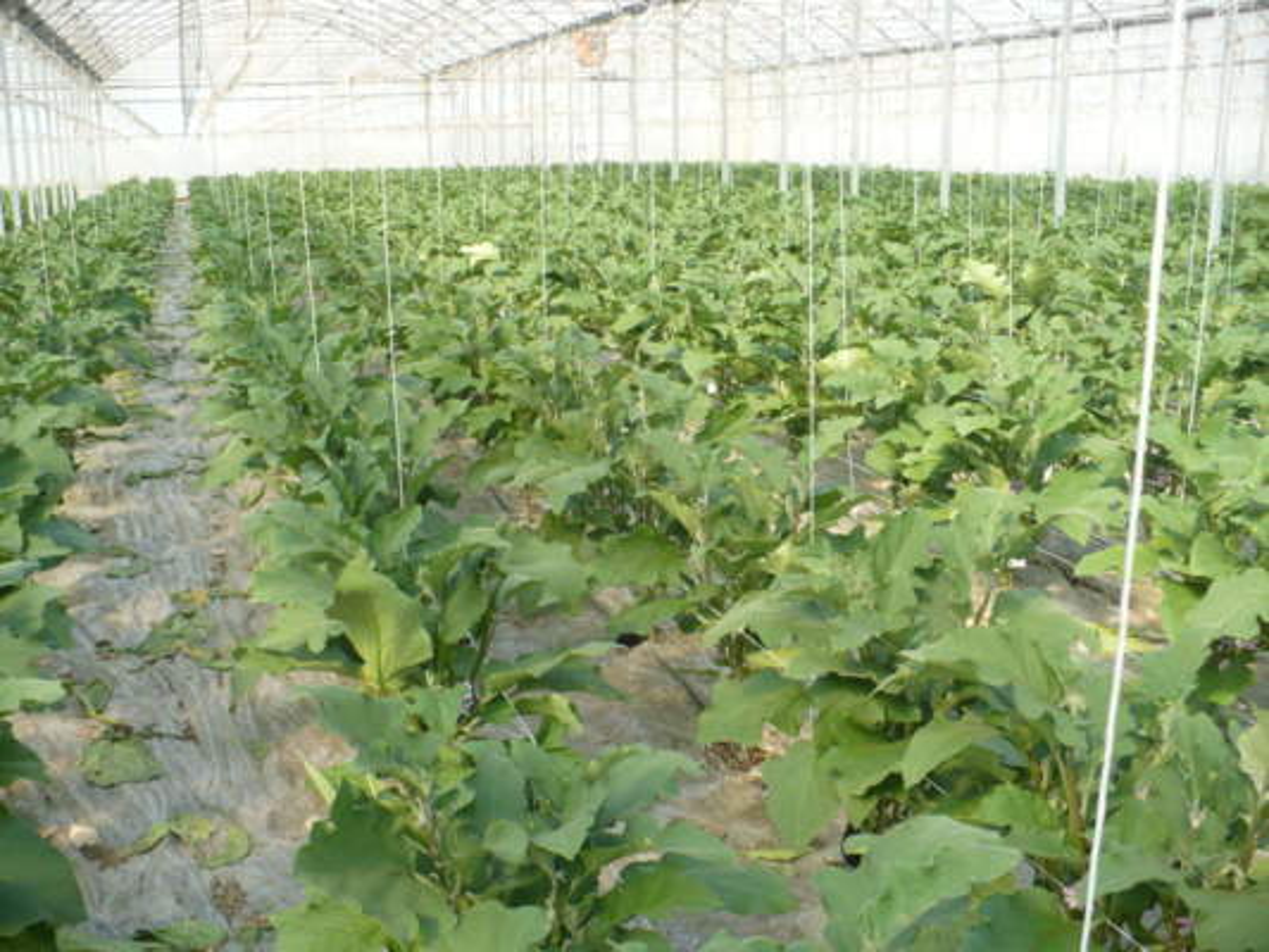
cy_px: 476
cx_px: 634
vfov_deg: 38.7
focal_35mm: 37
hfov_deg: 50.1
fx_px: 1357
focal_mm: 6.1
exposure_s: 1/400
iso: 100
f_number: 2.8
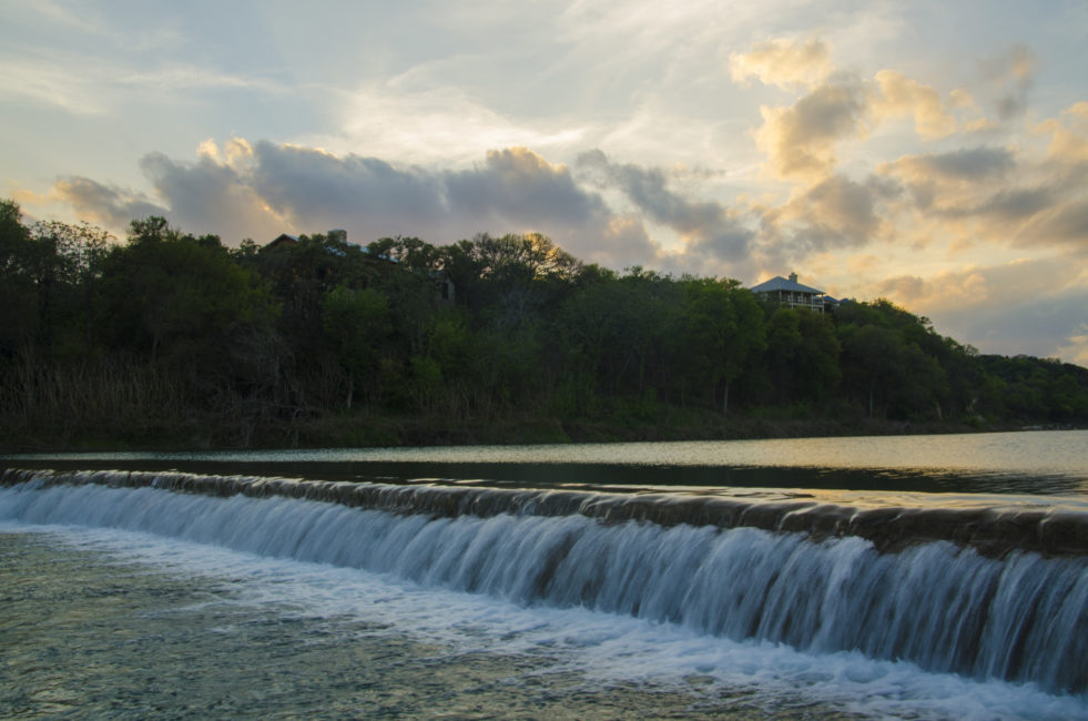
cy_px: 360
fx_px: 1041
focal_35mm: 34
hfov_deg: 55.2
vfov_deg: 38.2
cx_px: 544
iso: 100
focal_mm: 23
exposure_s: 1/25
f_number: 13
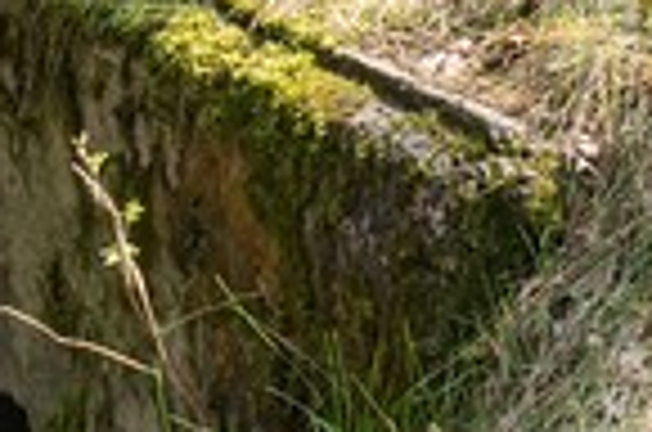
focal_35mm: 229
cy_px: 7
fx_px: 4138
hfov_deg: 9.0
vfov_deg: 6.0
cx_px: 369
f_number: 8
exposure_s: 1/50
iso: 200
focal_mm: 30
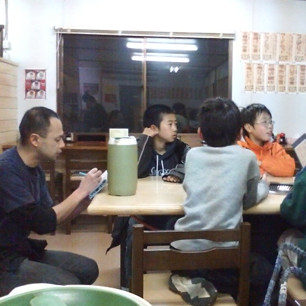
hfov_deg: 46.9
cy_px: 155
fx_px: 350
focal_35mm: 35
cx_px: 184
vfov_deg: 47.2
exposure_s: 1/76.9
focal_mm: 3.73
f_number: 3.5
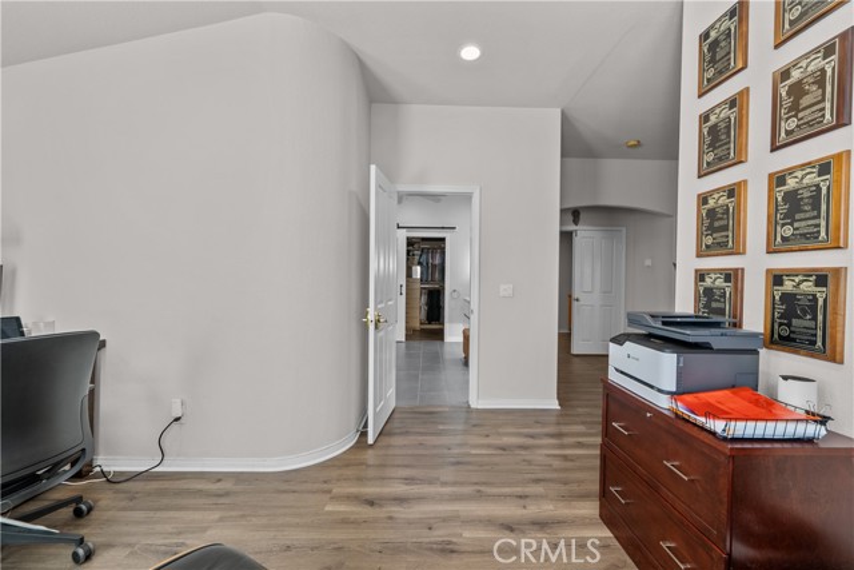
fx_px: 332
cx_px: 427
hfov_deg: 104.2
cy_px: 285
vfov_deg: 81.2
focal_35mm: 14
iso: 100
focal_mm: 14
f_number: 9
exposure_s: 1
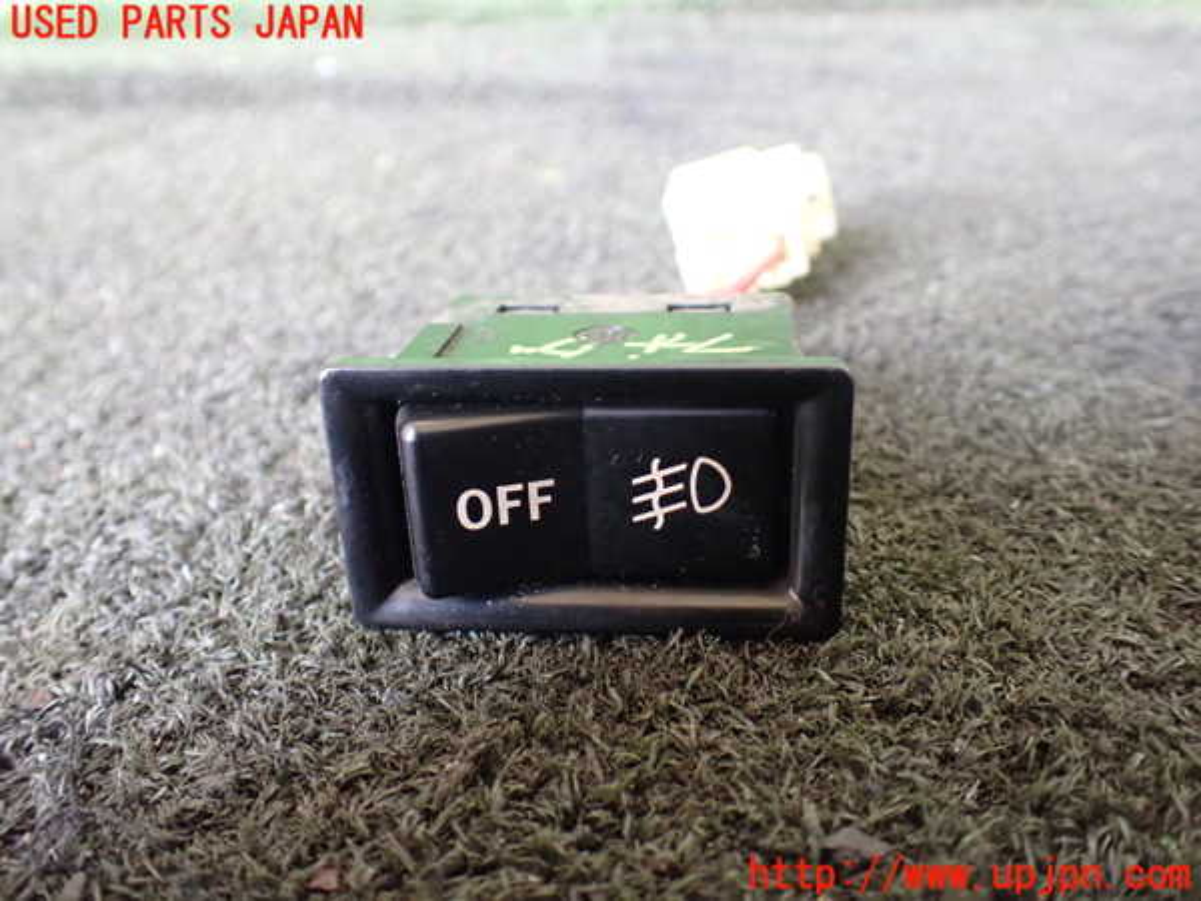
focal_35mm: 30
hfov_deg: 60.0
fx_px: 1041
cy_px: 450
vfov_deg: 46.8
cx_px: 600
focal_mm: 5.4
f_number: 2.3
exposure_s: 1/40
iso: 800
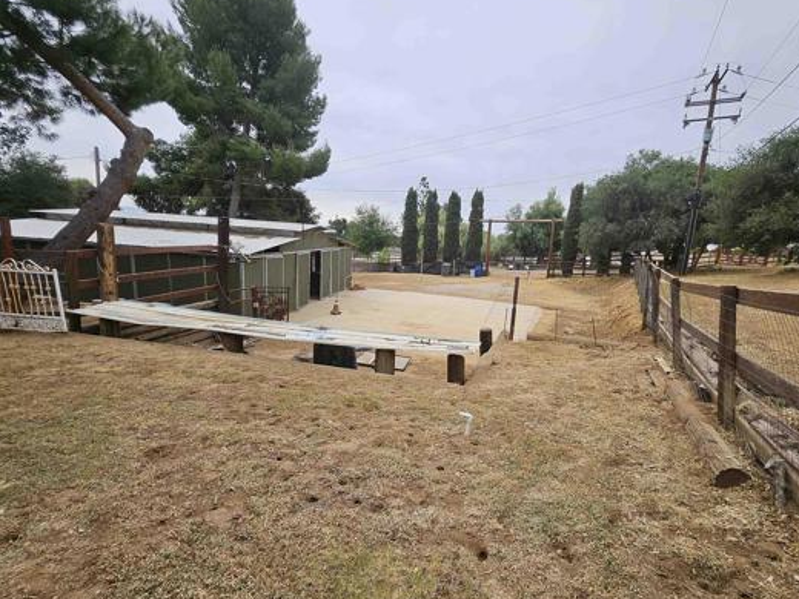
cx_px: 441
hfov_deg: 94.2
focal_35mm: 16
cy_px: 321
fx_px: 369
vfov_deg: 78.0
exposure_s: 1/981
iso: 32
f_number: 2.2
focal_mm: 1.74
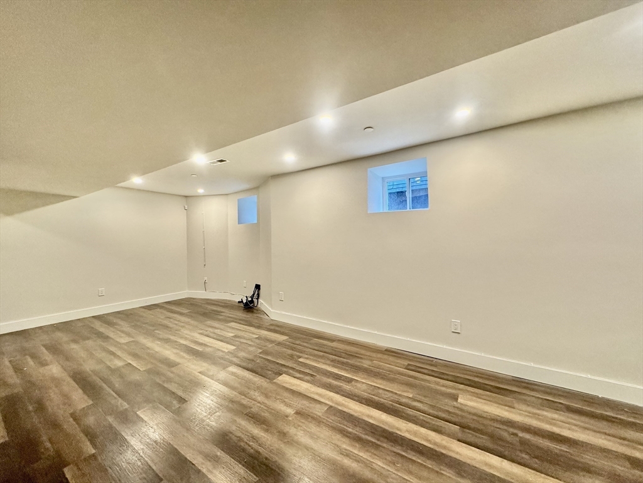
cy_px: 242
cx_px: 322
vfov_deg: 85.7
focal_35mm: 14
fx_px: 260
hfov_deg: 102.1
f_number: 2.2
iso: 320
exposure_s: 1/120
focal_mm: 2.22
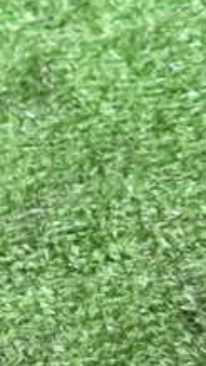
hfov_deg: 12.8
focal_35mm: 75
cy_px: 181
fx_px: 727
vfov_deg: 28.2
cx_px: -275
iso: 400
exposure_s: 1/80
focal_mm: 4.5
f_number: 2
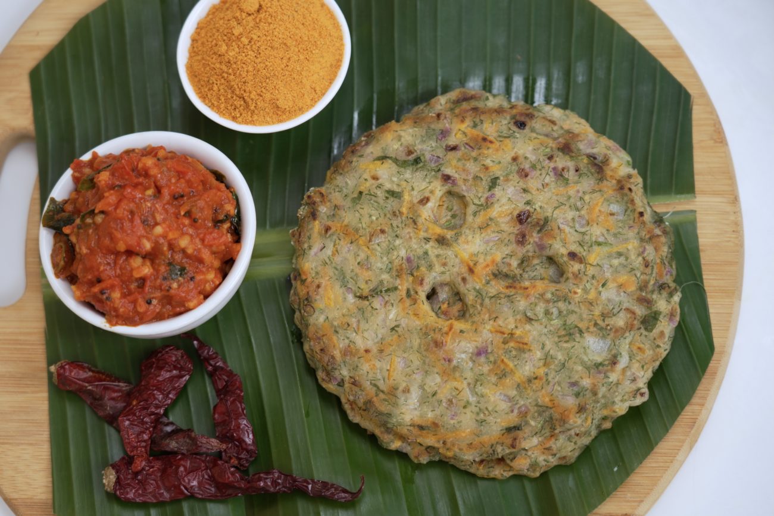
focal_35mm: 76
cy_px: 258
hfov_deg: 26.6
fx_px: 1634
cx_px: 387
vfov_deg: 18.0
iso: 320
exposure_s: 1/100
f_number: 4
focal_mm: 76
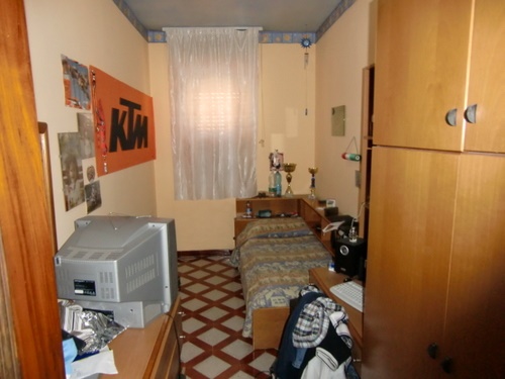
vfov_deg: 56.8
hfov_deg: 71.6
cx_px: 252
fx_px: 350
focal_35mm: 24
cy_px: 190
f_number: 3.2
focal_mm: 4.3
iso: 400
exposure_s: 1/20
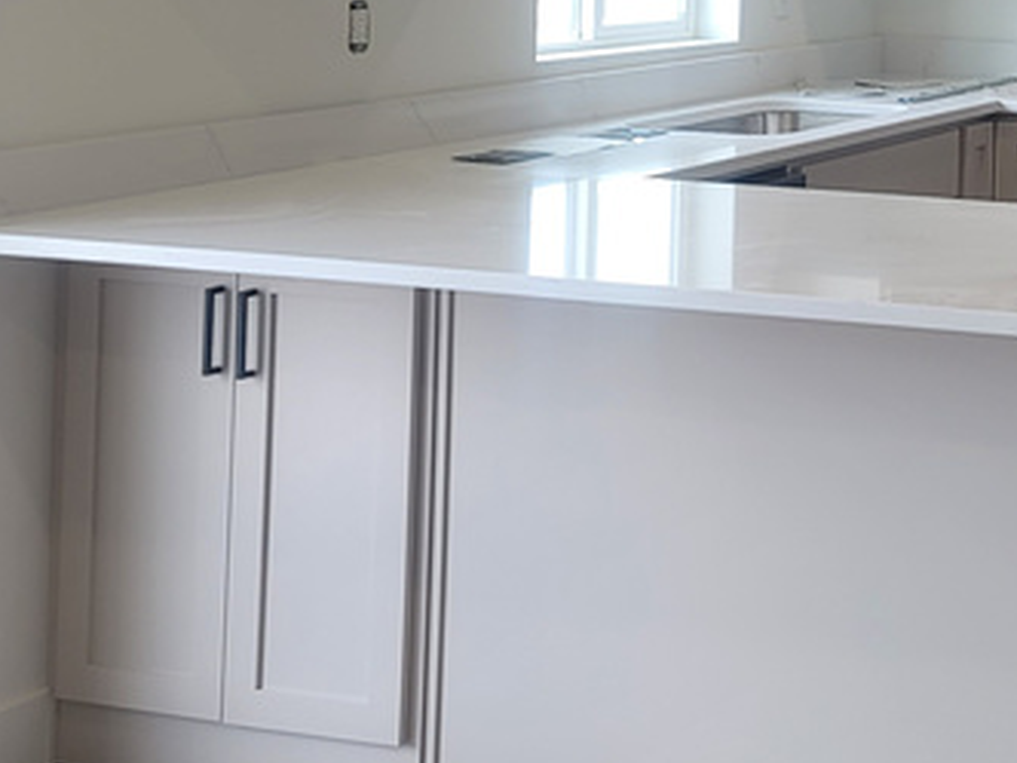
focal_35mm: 77
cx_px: 1284
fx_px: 2262
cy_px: -49
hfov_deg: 22.9
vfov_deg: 18.5
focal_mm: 7
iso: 50
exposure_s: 1/120
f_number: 1.8
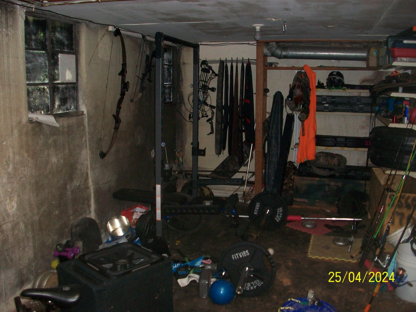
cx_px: 208
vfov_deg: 41.8
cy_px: 156
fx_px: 409
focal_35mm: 34
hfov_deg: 54.0
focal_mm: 5.7
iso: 160
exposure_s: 1/60
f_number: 2.8
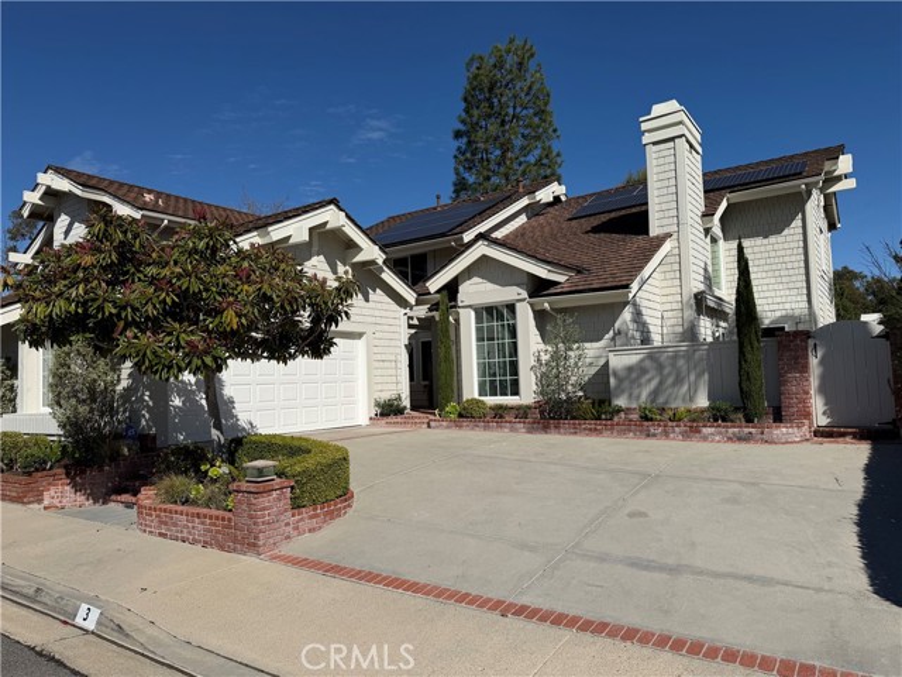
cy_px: 338
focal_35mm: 24
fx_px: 625
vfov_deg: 56.8
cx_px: 451
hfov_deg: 71.6
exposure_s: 1/11905
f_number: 1.78
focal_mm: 6.76
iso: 80
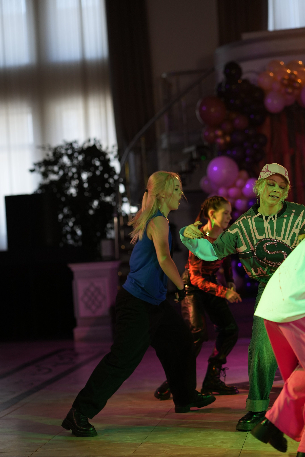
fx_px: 1080
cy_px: 228
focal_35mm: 85
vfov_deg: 23.9
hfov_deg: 16.1
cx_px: 152
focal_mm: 85
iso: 800
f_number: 2.2
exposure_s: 1/400
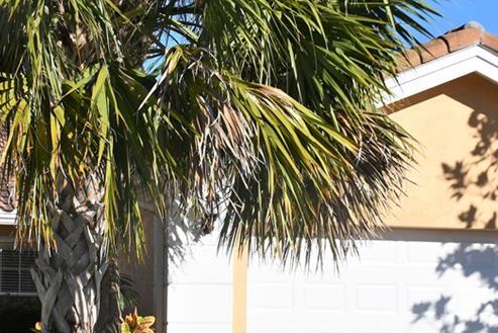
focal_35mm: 83
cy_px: 277
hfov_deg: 24.4
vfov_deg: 16.3
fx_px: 1148
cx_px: 209
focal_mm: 27
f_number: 11
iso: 100
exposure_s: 1/250
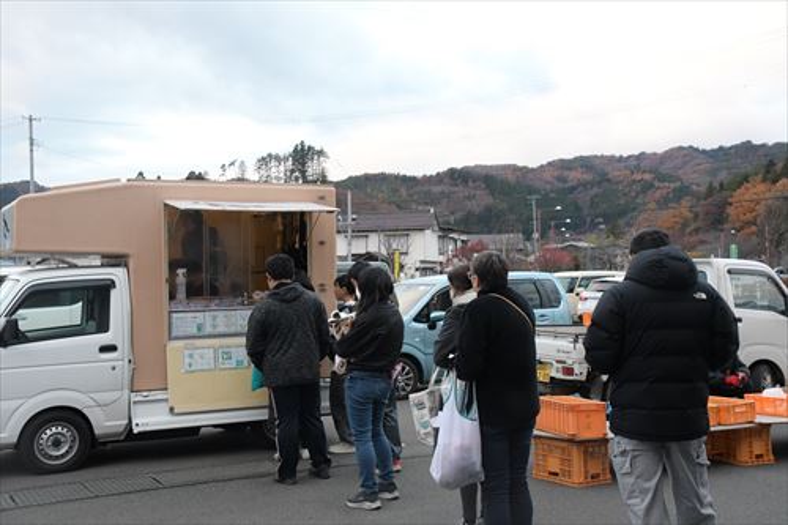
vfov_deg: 31.9
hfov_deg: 46.4
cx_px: 394
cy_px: 262
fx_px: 919
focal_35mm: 42
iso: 2000
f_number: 7.1
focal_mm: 28
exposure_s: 1/200
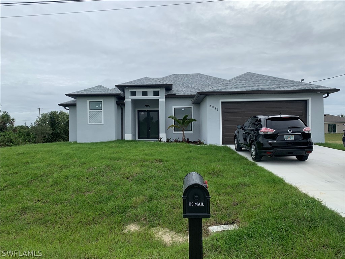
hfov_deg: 67.3
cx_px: 172
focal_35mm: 26
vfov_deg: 53.1
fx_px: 259
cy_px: 130
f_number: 1.8
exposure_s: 1/469
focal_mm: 4.25
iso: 25
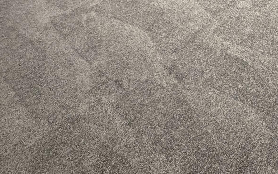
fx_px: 288
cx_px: 267
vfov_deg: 26.0
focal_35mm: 38
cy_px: -79
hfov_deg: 45.0
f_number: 2.2
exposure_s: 1/60
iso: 320
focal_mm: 2.22
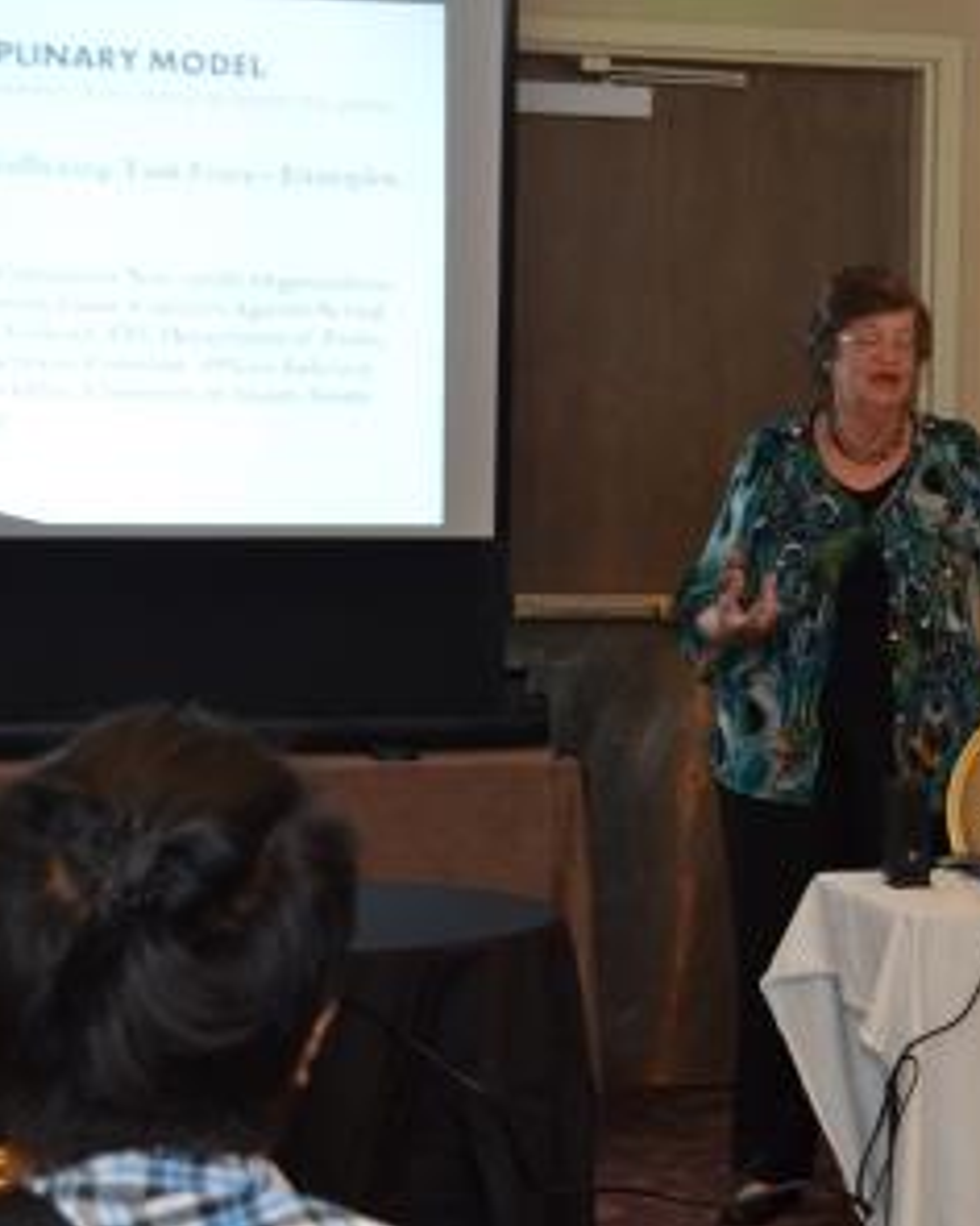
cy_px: 613
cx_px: 909
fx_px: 4024
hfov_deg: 13.7
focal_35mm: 111
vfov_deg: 17.3
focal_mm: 52
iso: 800
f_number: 5.3
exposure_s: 1/60
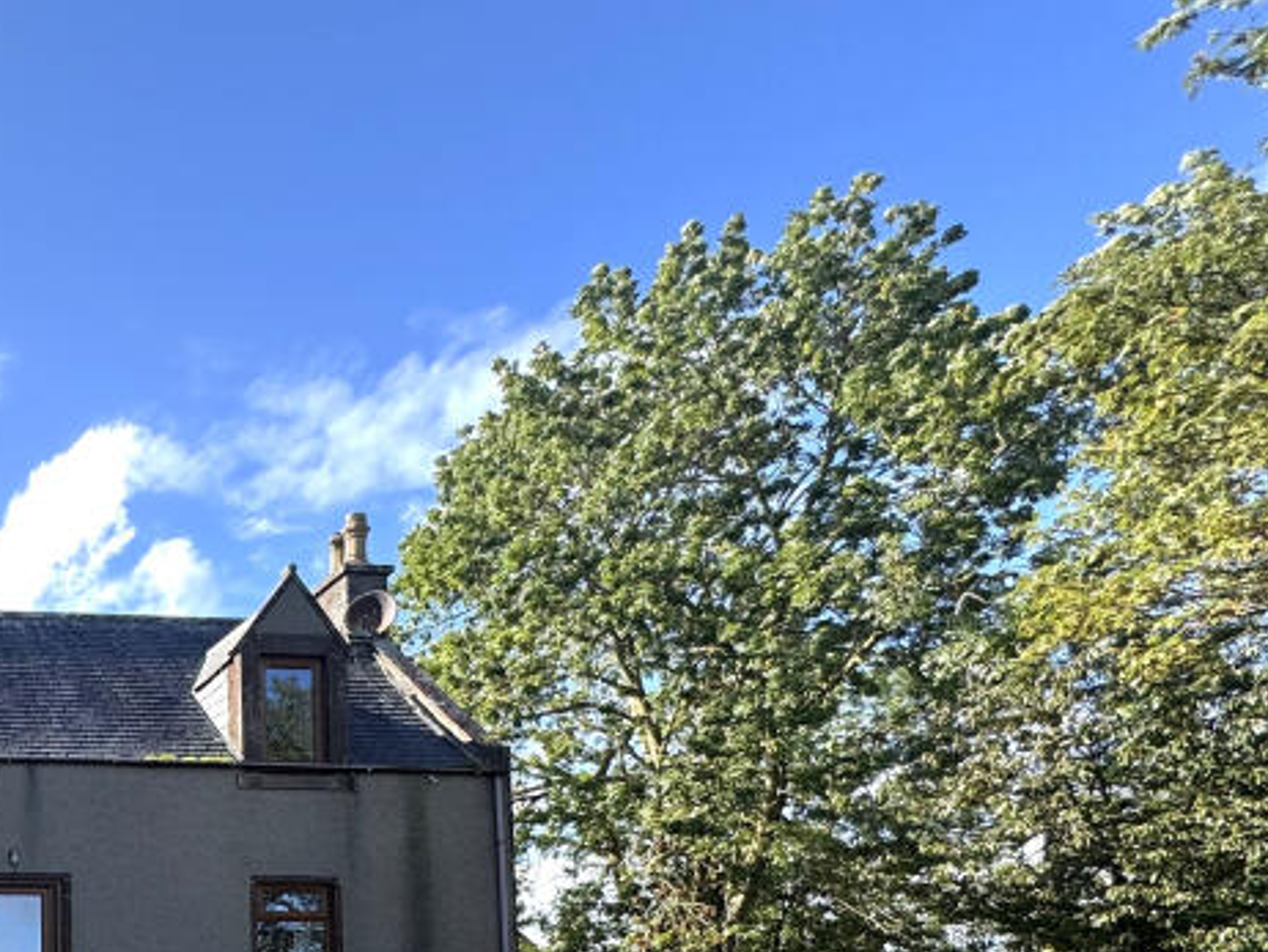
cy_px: 944
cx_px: -107
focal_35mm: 31
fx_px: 1136
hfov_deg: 45.1
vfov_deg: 40.1
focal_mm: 2.22
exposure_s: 1/615
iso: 40
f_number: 2.2
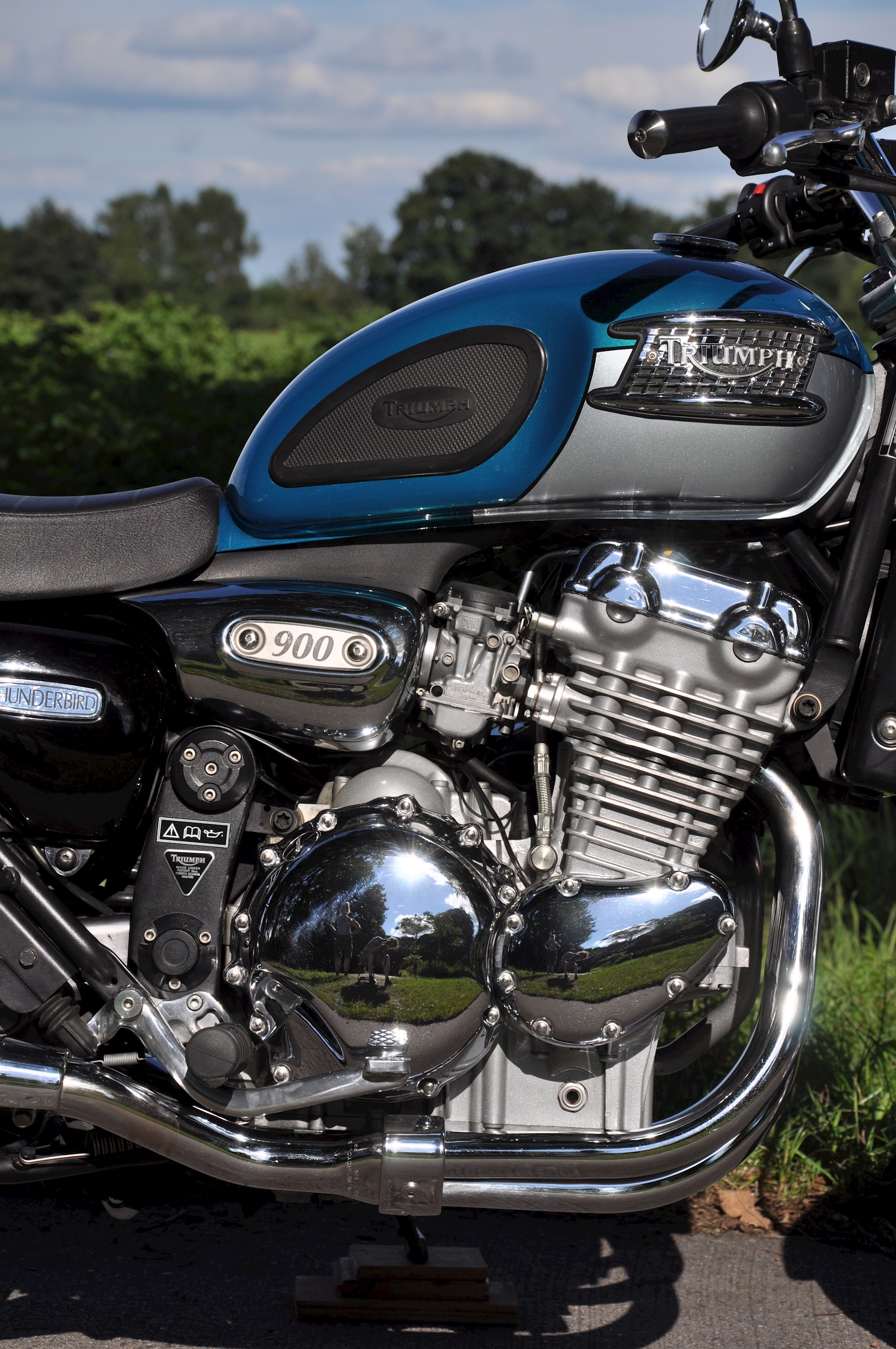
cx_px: 448
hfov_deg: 13.0
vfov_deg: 19.5
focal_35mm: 105
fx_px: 3930
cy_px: 674
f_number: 9
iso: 200
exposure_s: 1/1250
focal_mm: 70
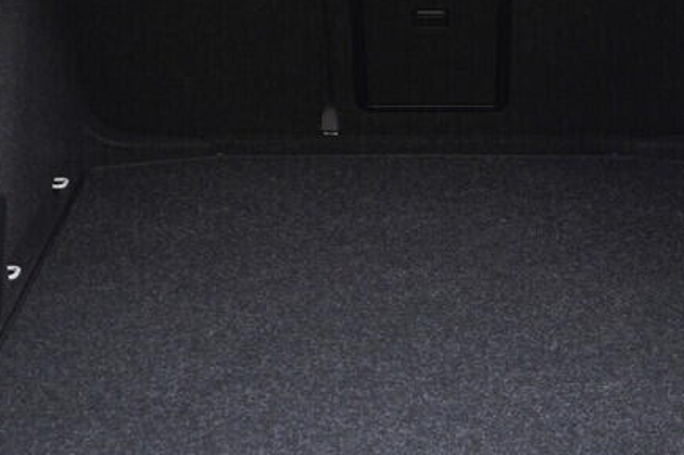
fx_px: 1614
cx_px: 392
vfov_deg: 16.0
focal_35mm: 85
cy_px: 98
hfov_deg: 23.9
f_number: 2.8
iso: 250
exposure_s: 1/40
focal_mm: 24
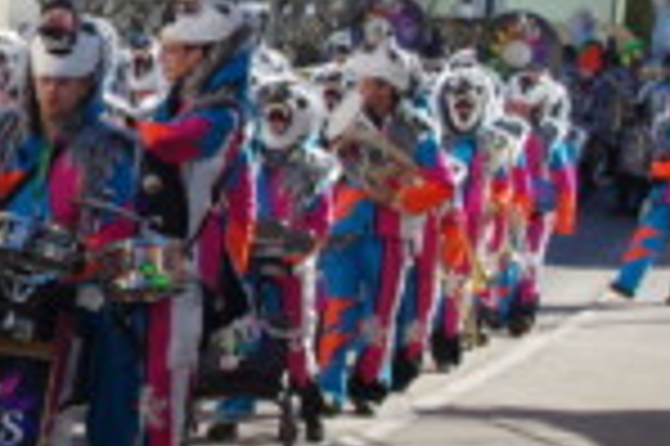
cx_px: -148
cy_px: 115
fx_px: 3737
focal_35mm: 201
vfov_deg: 6.8
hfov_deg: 10.1
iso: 200
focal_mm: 40
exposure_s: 1/200
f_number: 11
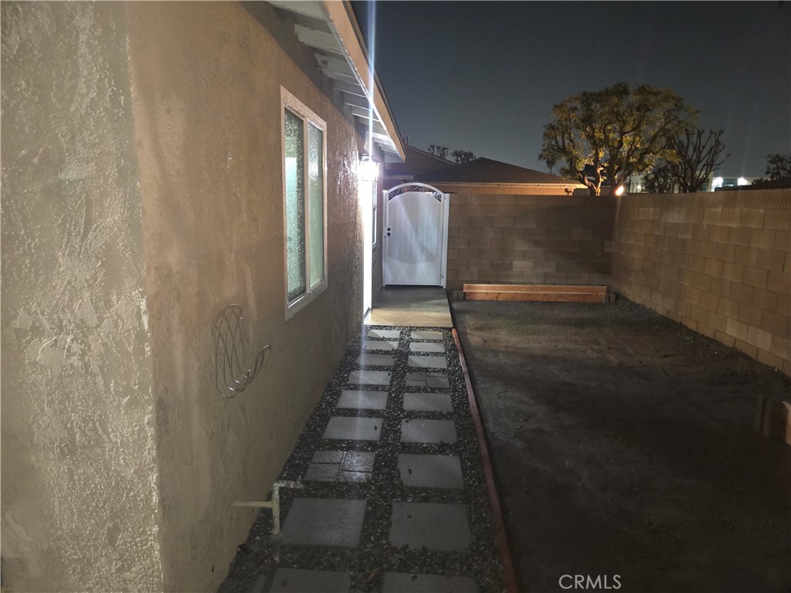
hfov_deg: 73.9
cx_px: 396
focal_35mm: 23
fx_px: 526
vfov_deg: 58.9
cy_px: 296
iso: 1000
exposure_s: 1/12
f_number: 1.8
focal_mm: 5.4
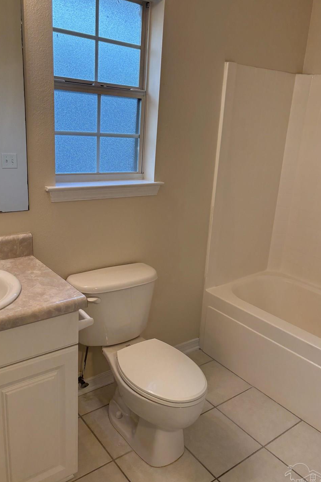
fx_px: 388
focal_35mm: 29
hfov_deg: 45.0
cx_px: 152
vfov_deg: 63.7
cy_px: 241
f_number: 1.6
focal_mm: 5.96
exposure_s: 1/120
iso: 100
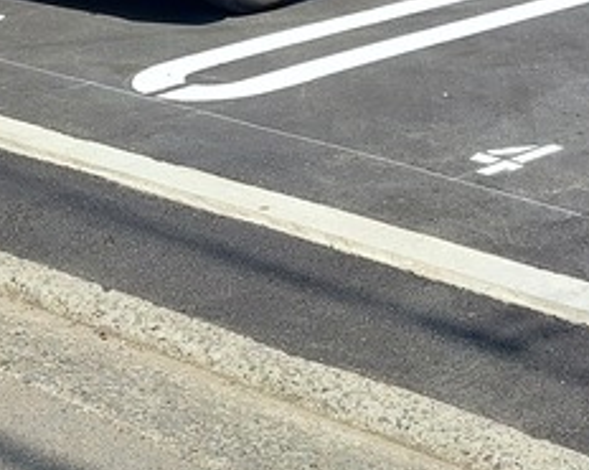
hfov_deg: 19.8
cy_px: -86
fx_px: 1689
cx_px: 261
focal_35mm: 97
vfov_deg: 15.3
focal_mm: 5.23
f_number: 1.8
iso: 25
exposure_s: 1/618
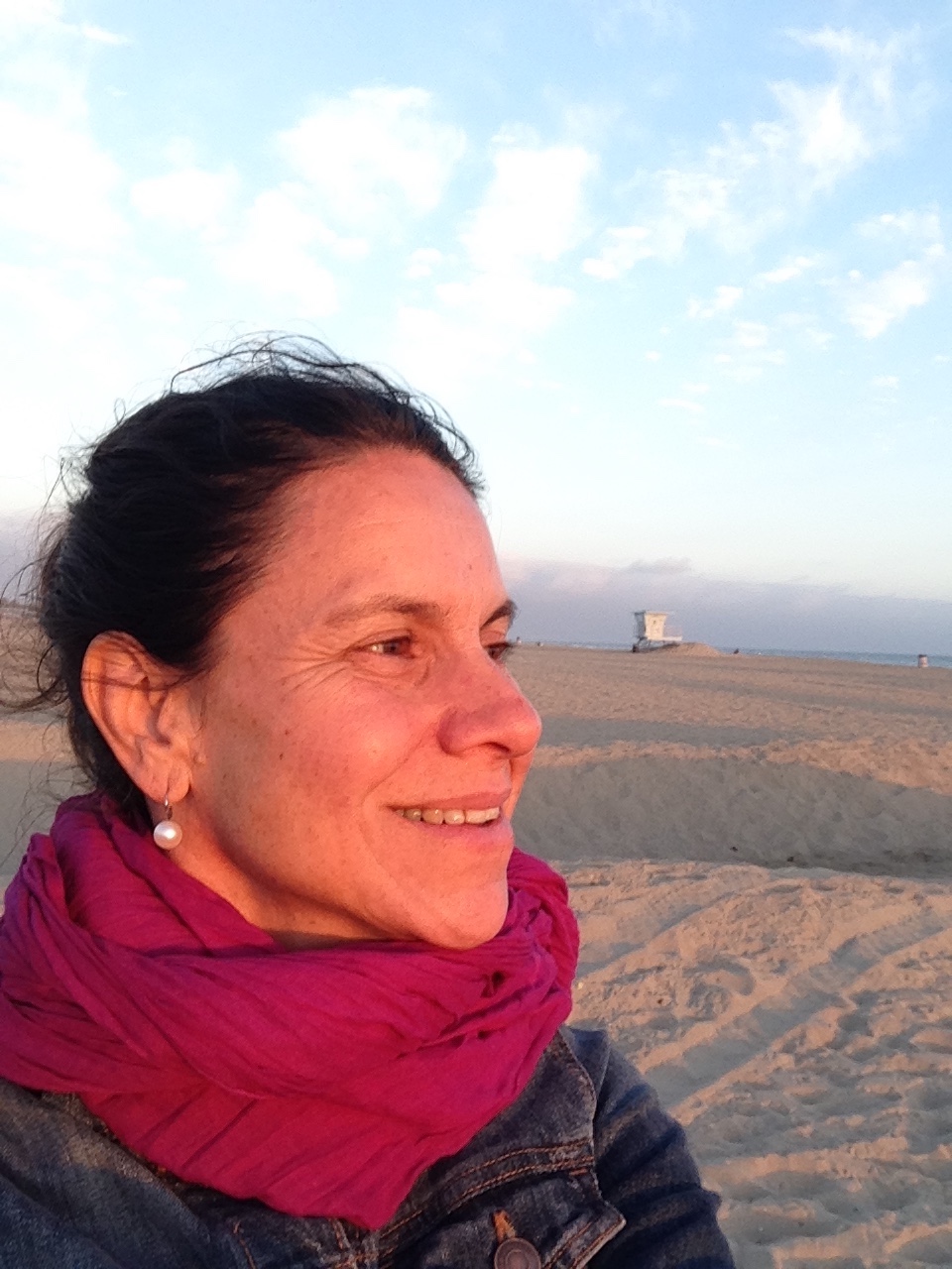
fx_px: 1283
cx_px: 476
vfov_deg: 52.6
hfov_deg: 40.7
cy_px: 634
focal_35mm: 35
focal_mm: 2.18
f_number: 2.4
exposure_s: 1/123
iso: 32
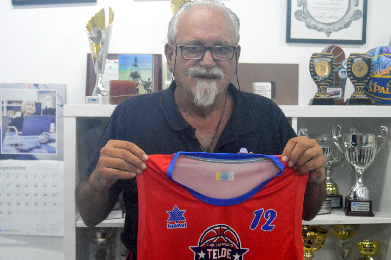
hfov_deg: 49.6
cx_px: 196
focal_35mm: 39
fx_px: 423
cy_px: 130
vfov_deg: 34.2
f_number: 5.6
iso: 6400
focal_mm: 26
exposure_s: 1/125
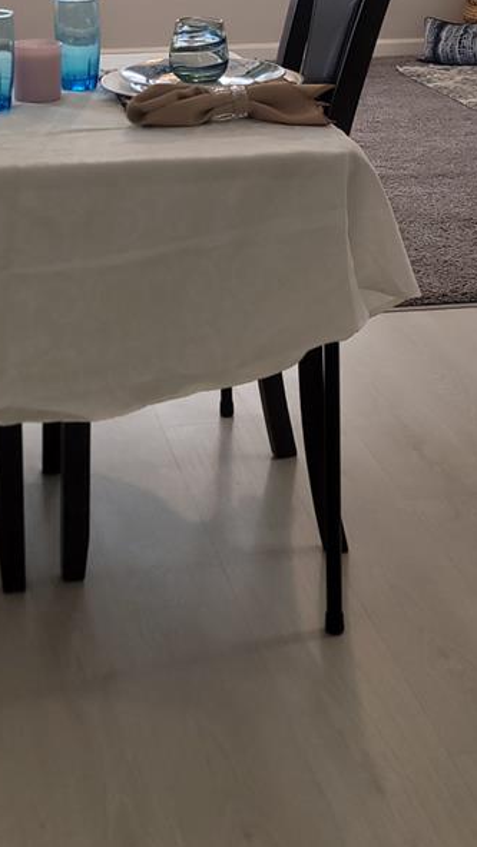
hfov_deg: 17.5
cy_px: -10
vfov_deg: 28.6
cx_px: 190
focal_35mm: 69
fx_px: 1552
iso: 32
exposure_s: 1/60
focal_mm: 7
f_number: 1.8
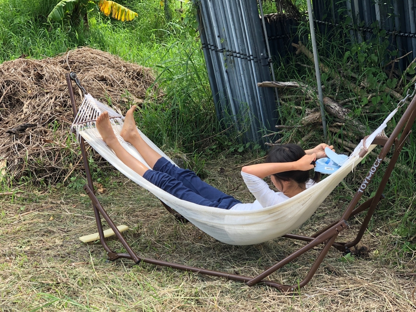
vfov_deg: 25.2
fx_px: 697
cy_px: 158
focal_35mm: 58
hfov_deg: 33.2
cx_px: 205
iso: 20
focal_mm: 6.6
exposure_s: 1/139
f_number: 2.8
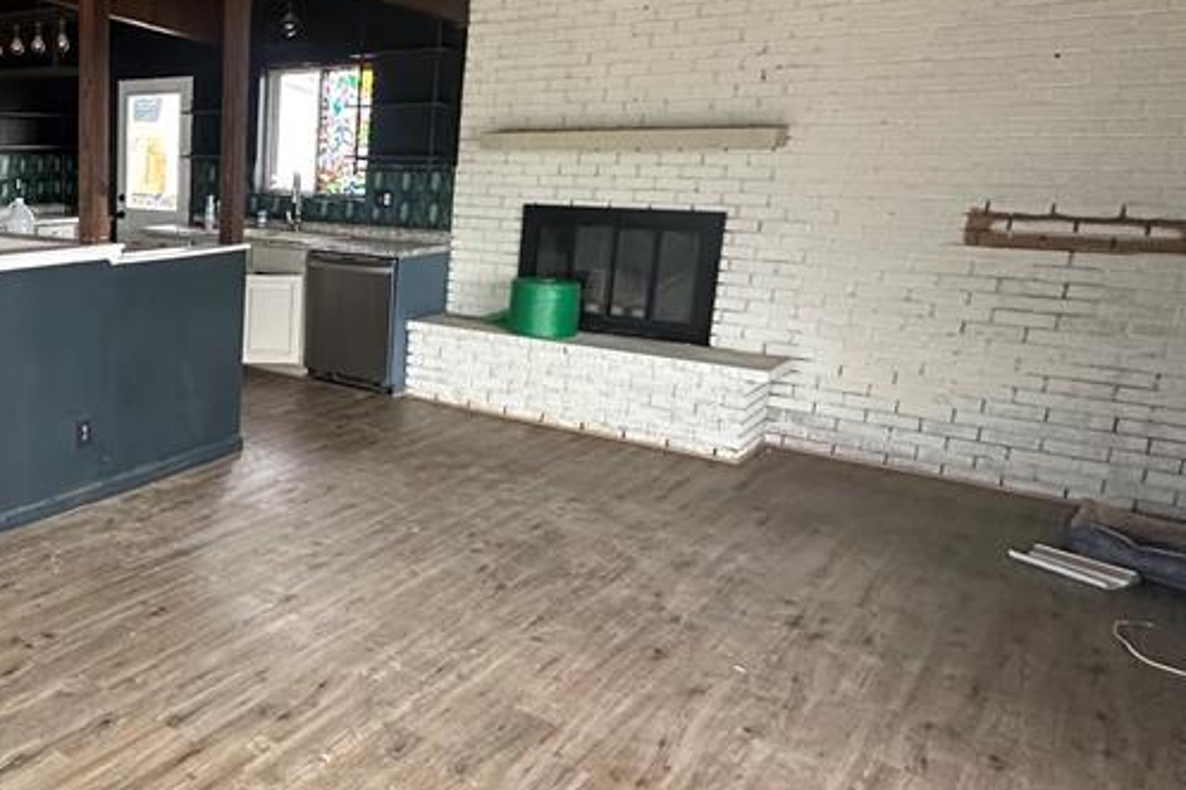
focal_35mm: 30
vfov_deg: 43.5
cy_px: 345
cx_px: 60
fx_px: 988
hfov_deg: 52.2
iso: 320
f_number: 2.2
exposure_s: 1/99
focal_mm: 2.22
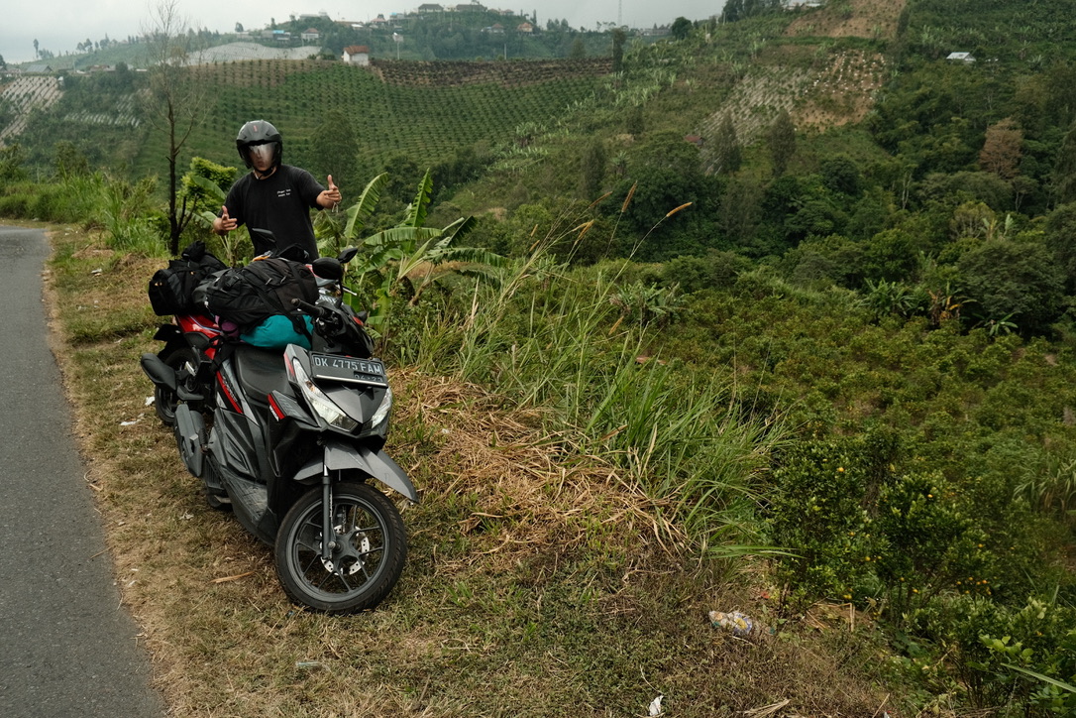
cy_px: 359
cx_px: 538
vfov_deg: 42.3
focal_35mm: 31
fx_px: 926
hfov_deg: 60.3
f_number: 5.6
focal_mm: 20.5
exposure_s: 1/420
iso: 320
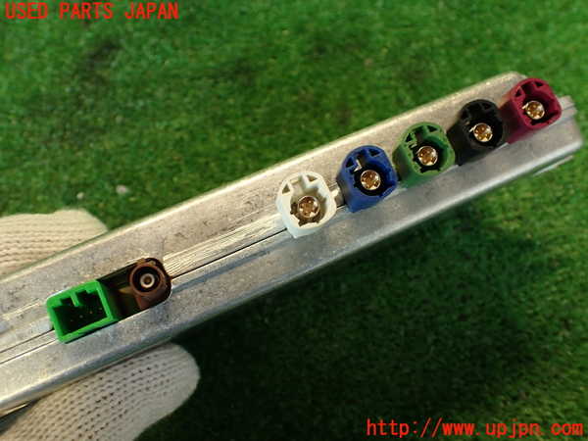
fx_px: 544
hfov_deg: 56.8
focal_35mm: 32
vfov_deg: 44.2
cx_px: 294
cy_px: 220
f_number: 2.4
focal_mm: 5.79
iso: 200
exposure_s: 1/40
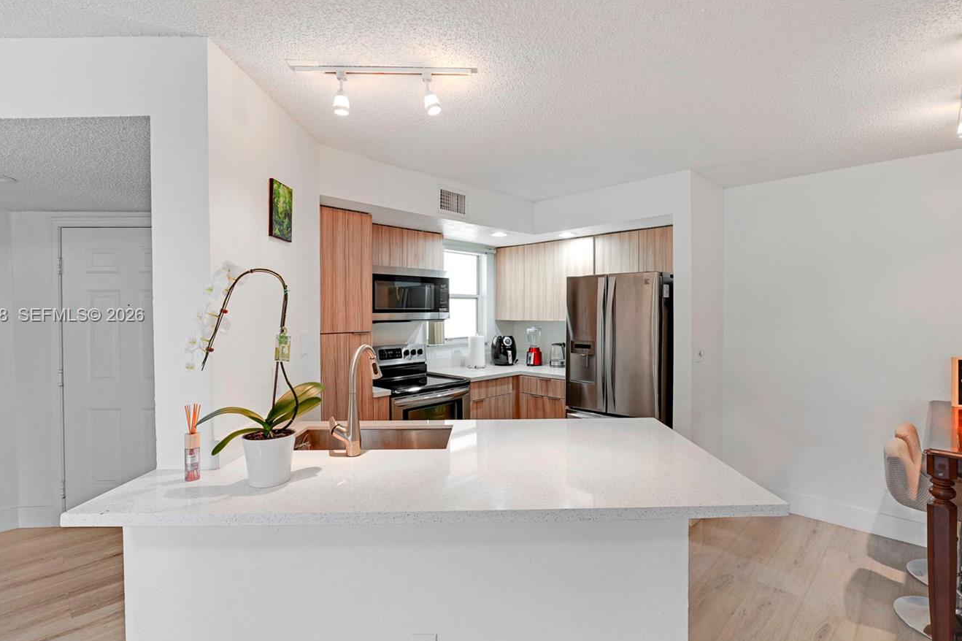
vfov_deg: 70.4
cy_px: 316
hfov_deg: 93.2
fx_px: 454
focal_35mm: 17
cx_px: 501
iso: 200
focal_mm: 14
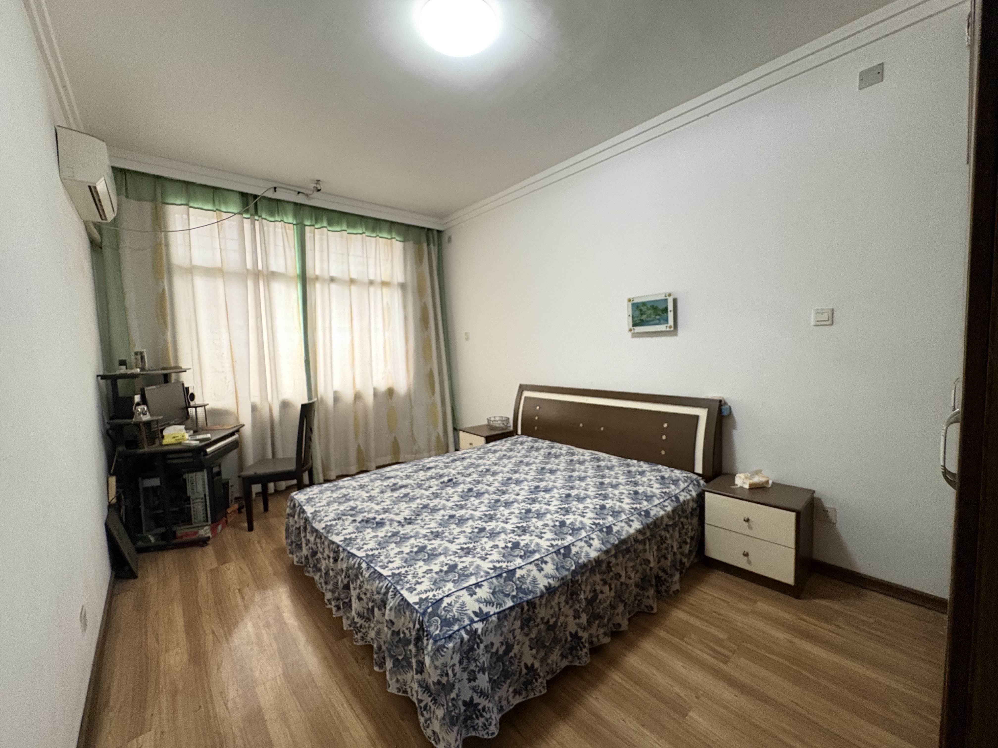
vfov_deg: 85.7
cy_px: 374
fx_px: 404
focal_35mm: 14
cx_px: 499
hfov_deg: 102.1
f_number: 2.2
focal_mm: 2.22
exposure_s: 1/25
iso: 800
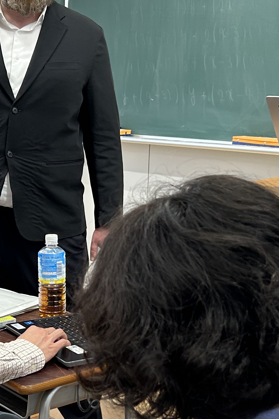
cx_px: 21
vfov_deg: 28.7
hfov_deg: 19.1
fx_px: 814
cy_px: 262
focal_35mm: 70
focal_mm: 5.7
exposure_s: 1/120
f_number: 1.5
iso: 80
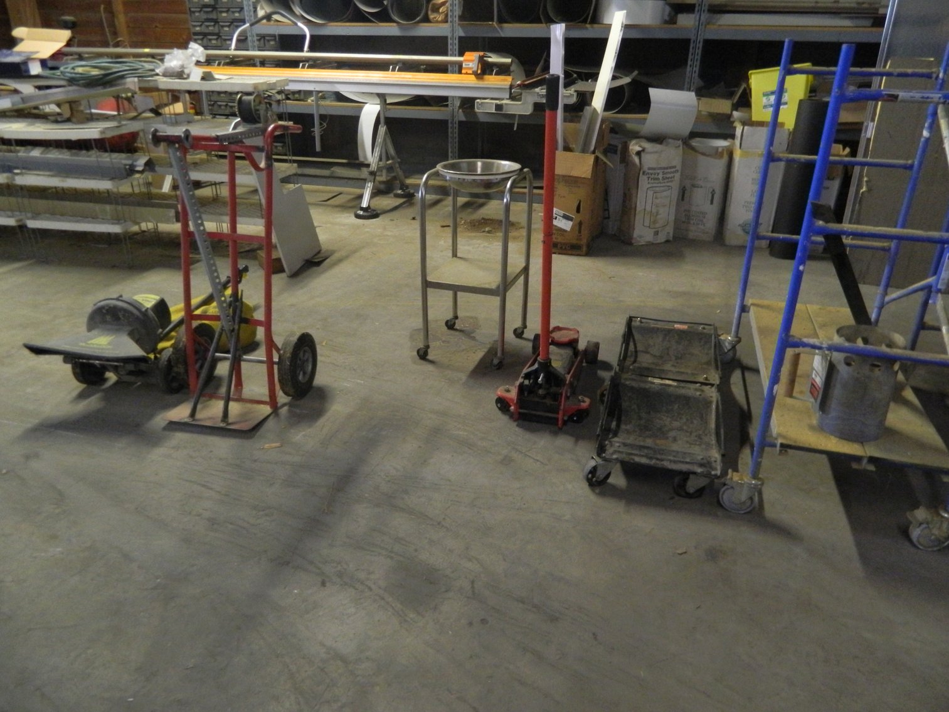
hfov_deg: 69.4
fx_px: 685
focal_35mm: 25
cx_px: 474
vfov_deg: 54.9
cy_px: 356
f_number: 3.1
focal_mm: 4.5
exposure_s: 1/5
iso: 400
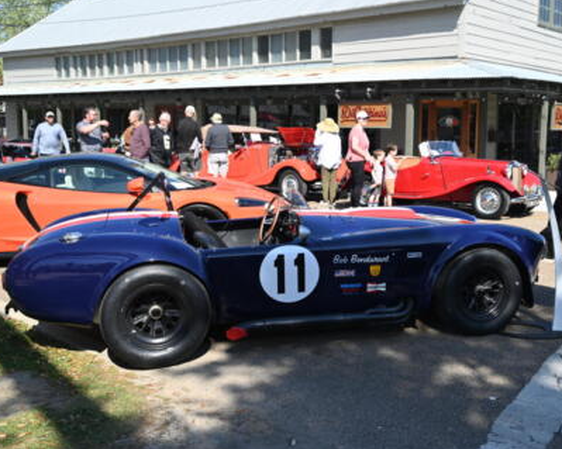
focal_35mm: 41
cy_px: 216
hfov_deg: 45.0
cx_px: 332
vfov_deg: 36.8
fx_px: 675
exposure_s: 1/320
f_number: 6.3
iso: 100
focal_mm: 34.5
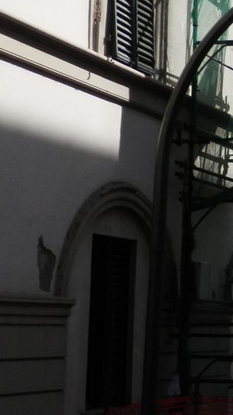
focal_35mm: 106
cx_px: 519
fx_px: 1166
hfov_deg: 10.2
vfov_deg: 20.2
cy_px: 243
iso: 80
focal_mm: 6
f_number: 3.4
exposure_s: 1/1000
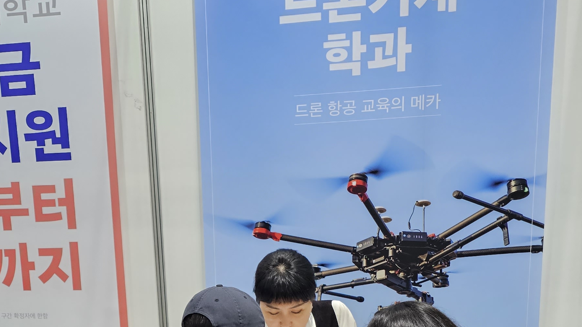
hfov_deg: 36.2
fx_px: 864
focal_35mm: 56
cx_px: 134
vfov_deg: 20.7
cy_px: 332
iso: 320
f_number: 1.7
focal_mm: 6.3
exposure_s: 1/120
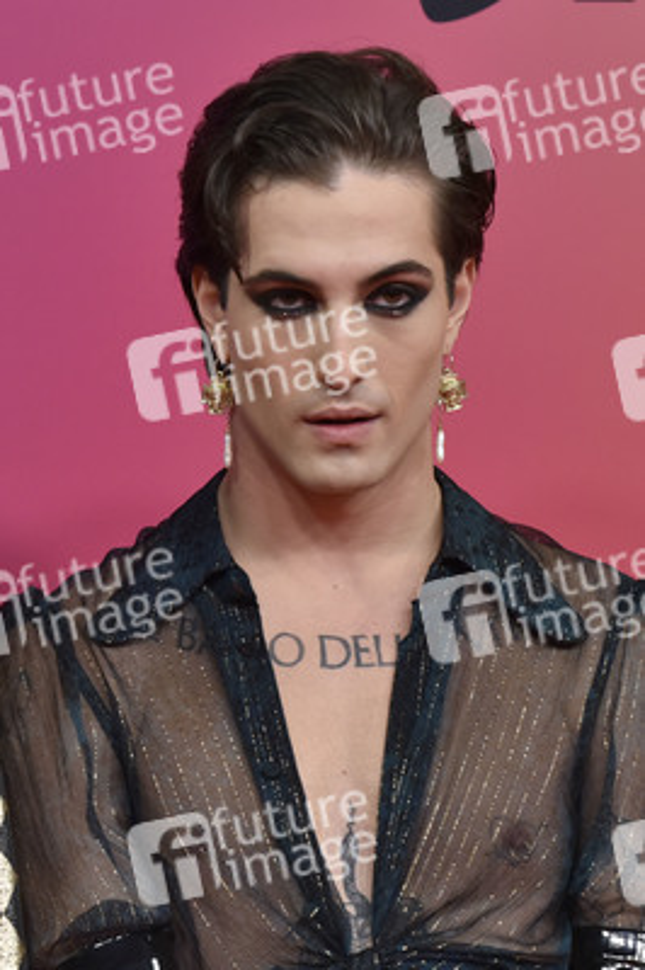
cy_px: 485
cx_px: 322
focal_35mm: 145
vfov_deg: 14.2
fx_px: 3903
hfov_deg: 9.4
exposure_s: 1/200
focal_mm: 145
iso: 2000
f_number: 5.6
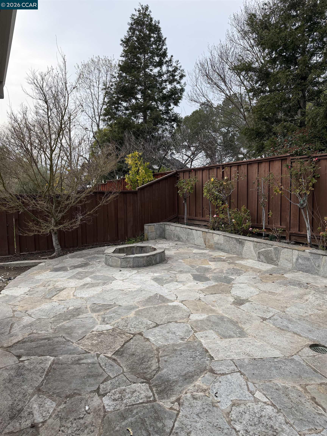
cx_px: 164
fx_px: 302
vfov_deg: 71.6
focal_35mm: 24
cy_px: 218
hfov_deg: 56.8
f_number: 1.78
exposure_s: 1/1949
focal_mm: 6.76
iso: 100
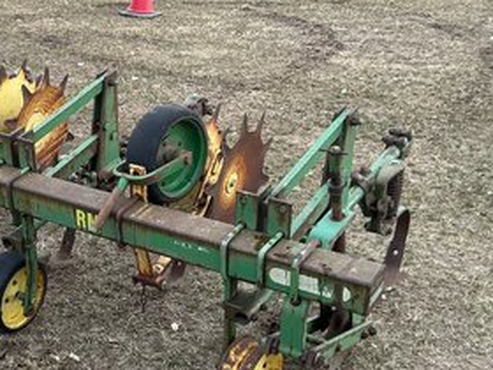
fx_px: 897
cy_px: 279
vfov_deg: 23.0
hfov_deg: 29.0
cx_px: 11
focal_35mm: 63
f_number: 1.8
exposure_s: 1/316
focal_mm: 3
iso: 25
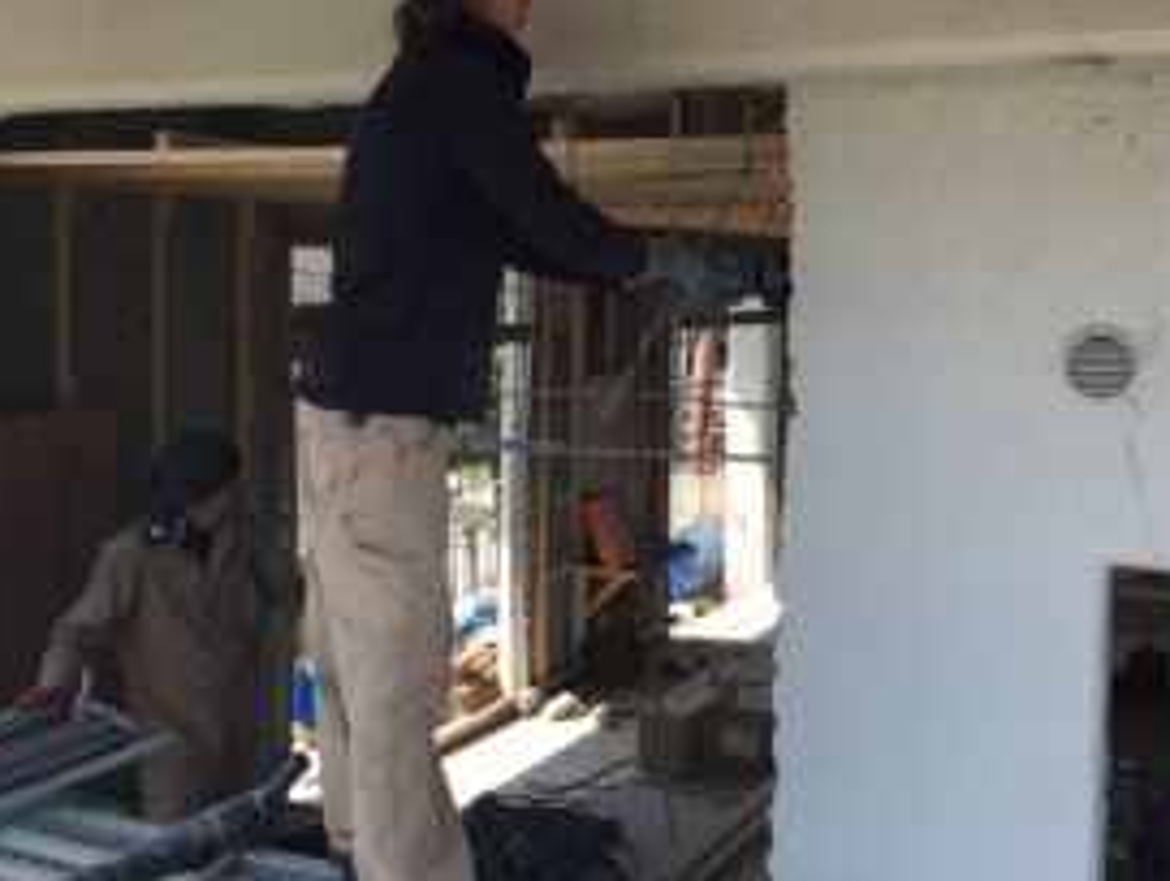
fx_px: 1557
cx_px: 561
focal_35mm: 46
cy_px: 348
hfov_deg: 41.2
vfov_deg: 31.5
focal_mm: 4.15
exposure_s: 1/523
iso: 25
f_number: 2.2
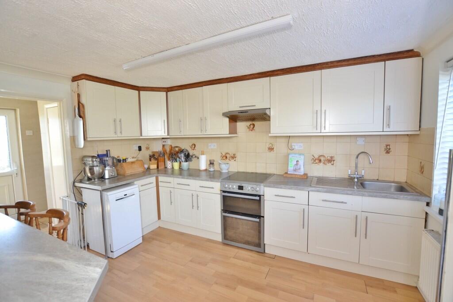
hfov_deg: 100.4
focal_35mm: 15
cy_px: 151
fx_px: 189
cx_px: 226
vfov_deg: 77.3
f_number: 4
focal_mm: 10
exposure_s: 1/60
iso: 400
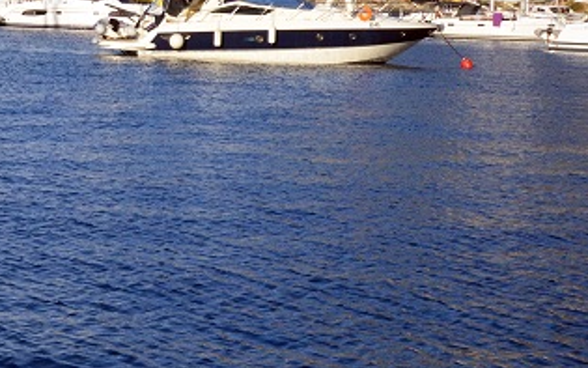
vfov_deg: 11.2
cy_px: 21
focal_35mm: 116
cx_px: -178
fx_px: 1859
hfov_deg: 16.9
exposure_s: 1/6400
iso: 640
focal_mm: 24
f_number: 4.5
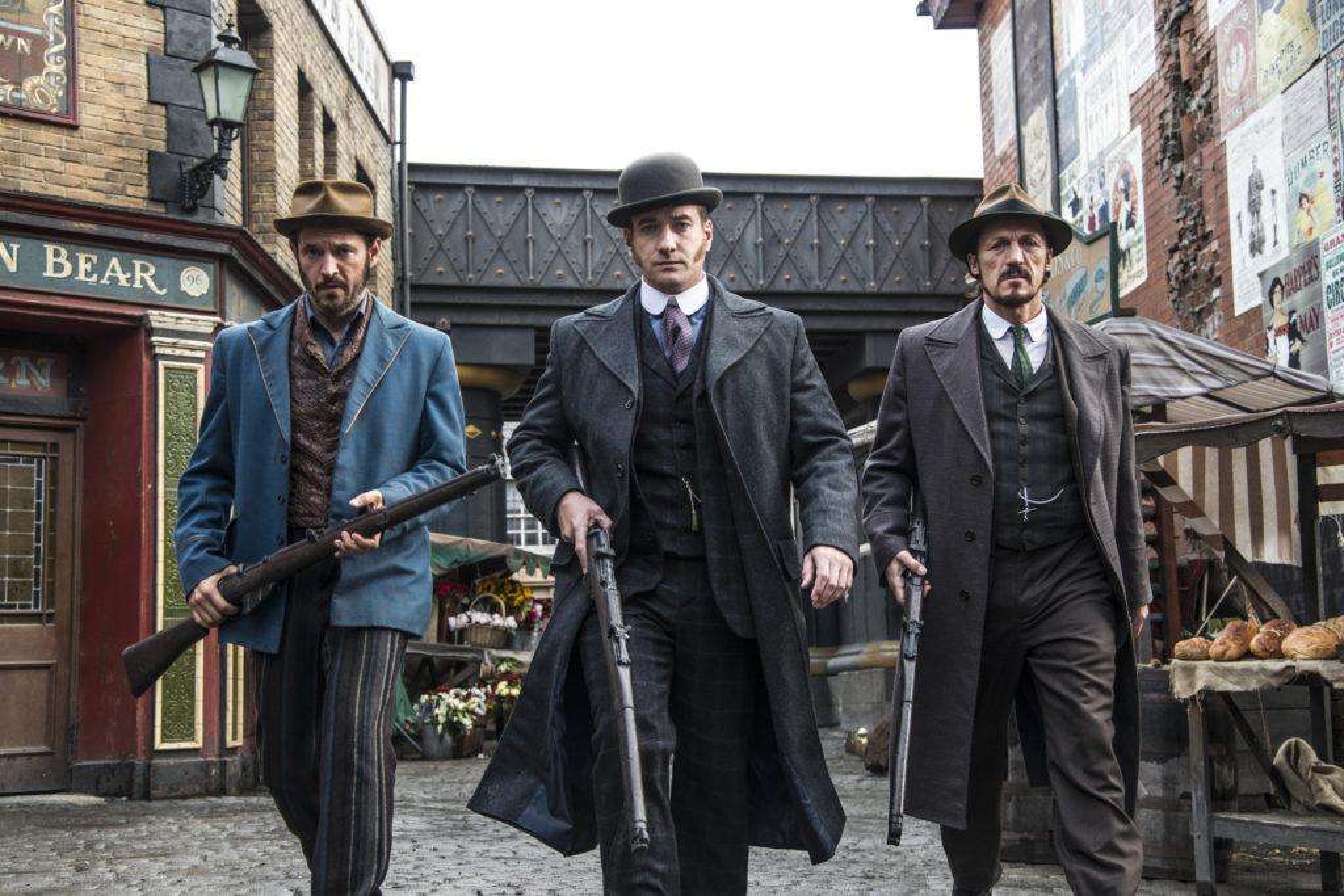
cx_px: 672
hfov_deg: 42.7
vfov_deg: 29.3
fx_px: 1717
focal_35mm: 46
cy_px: 448
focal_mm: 46
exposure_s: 1/400
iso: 900
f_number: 4.5
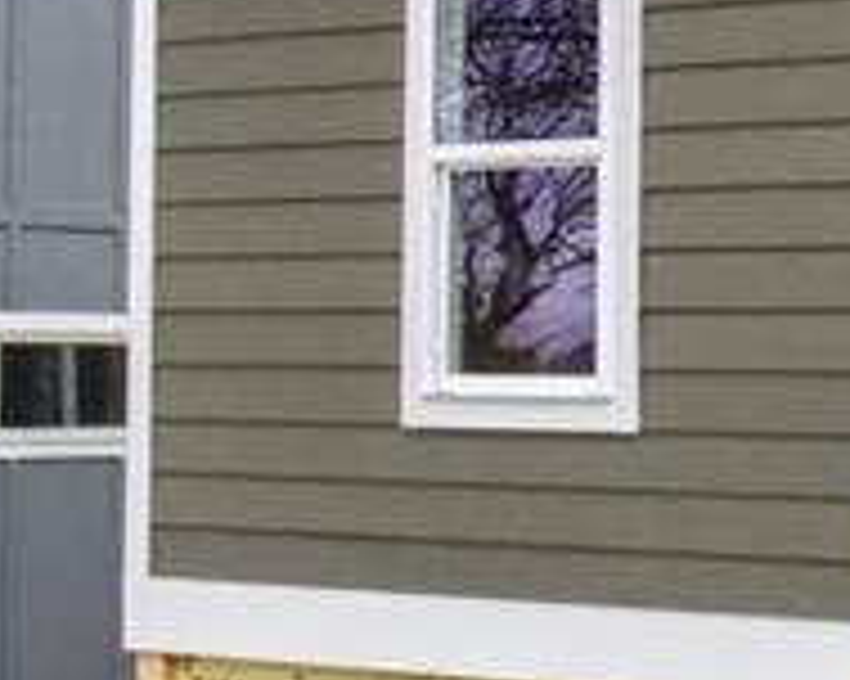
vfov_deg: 12.5
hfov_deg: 12.4
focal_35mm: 122
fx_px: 3068
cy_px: 29
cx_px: 2046
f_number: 9
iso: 2500
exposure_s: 1/320
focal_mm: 24
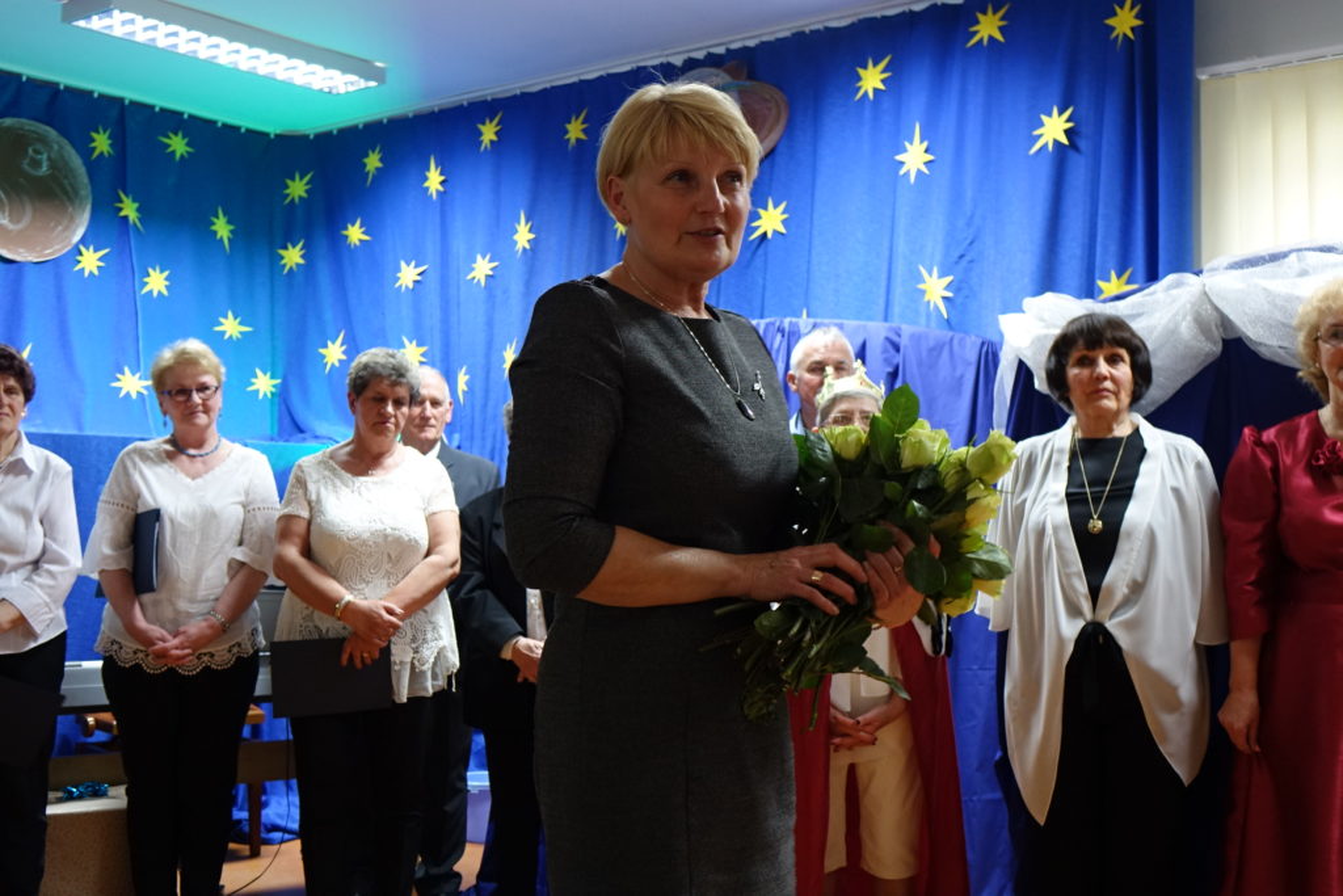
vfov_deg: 29.9
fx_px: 1679
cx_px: 672
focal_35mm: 45
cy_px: 448
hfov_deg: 43.6
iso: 800
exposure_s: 1/25
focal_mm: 16.43
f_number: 2.8
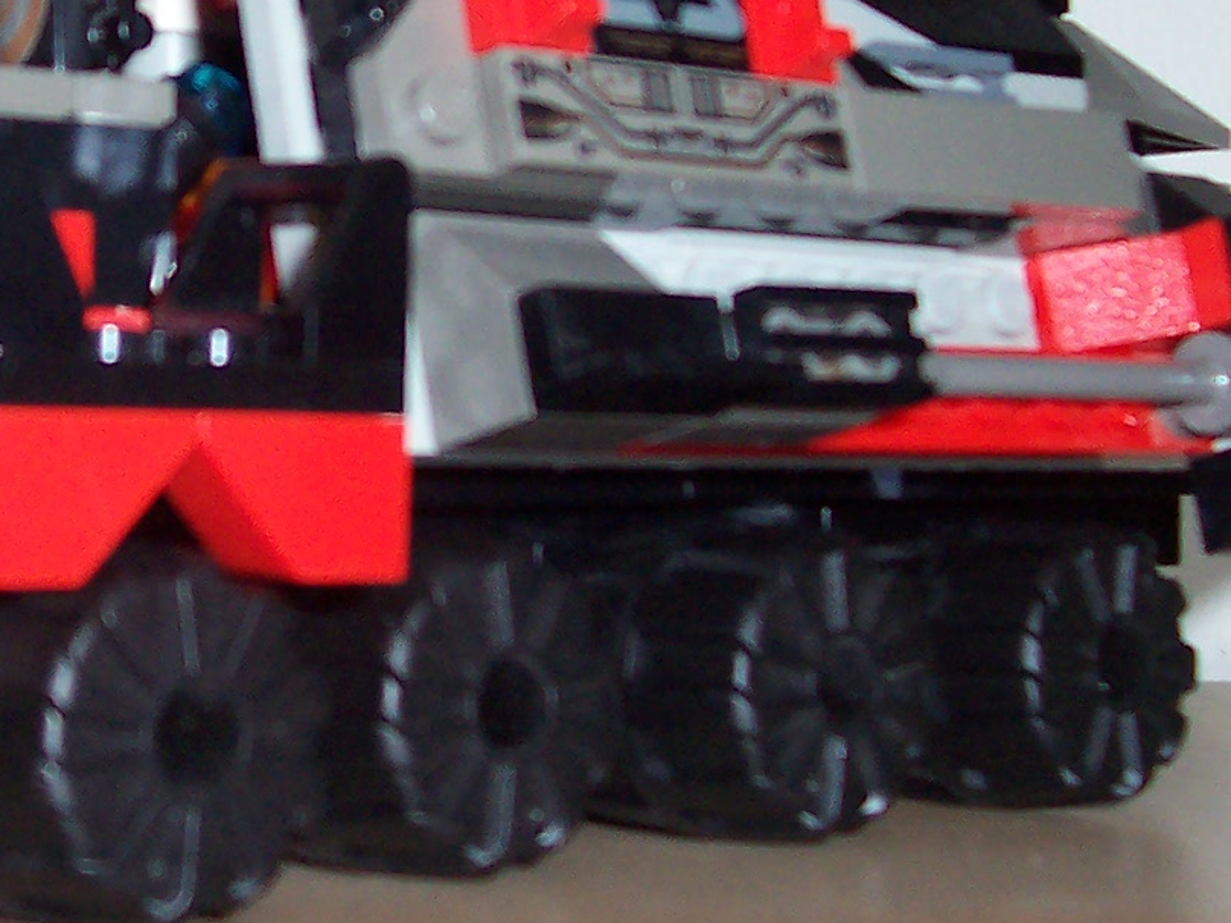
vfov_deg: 15.8
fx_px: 3307
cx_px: 102
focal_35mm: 93
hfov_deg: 20.6
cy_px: 286
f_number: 2.8
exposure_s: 1/60
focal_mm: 5.6
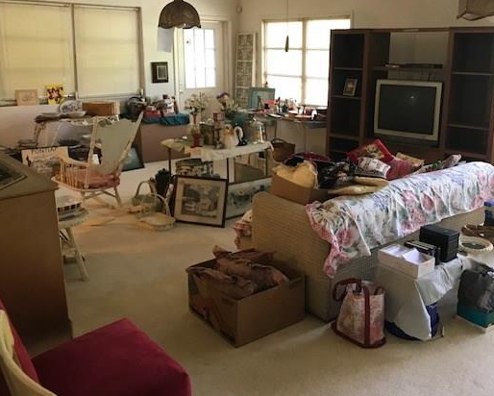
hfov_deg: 52.5
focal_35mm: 34
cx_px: 289
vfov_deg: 43.3
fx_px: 497
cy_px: 167
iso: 64
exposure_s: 1/15
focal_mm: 3.99
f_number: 1.8
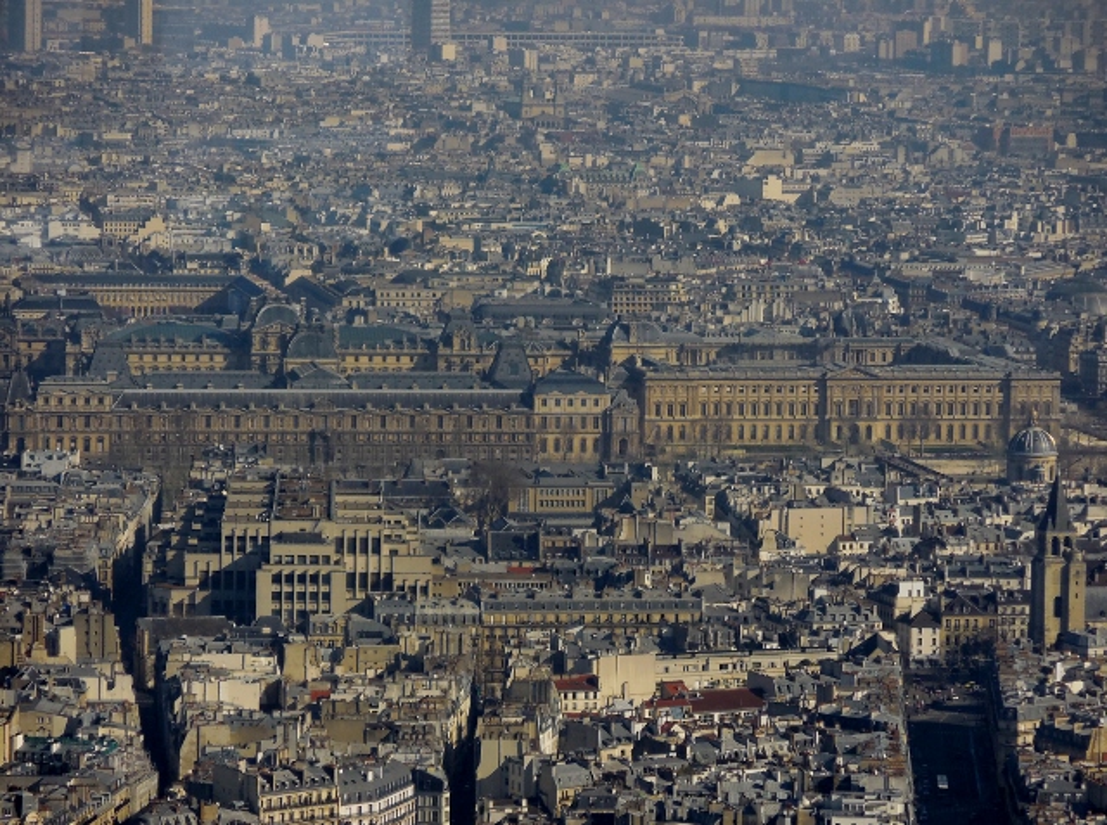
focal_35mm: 195
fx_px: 6222
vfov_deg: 7.6
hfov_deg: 10.2
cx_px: 554
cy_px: 412
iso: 125
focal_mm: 35.1
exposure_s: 1/320
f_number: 5.6
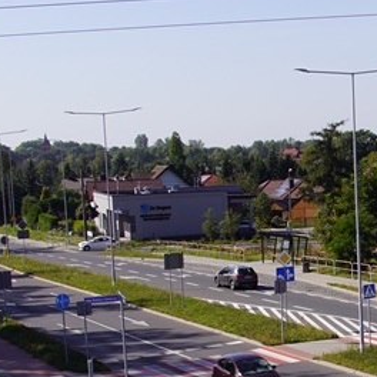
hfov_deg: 19.2
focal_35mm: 87
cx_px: 398
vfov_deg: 19.7
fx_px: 1072
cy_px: 316
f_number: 10
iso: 100
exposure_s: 1/160
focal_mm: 18
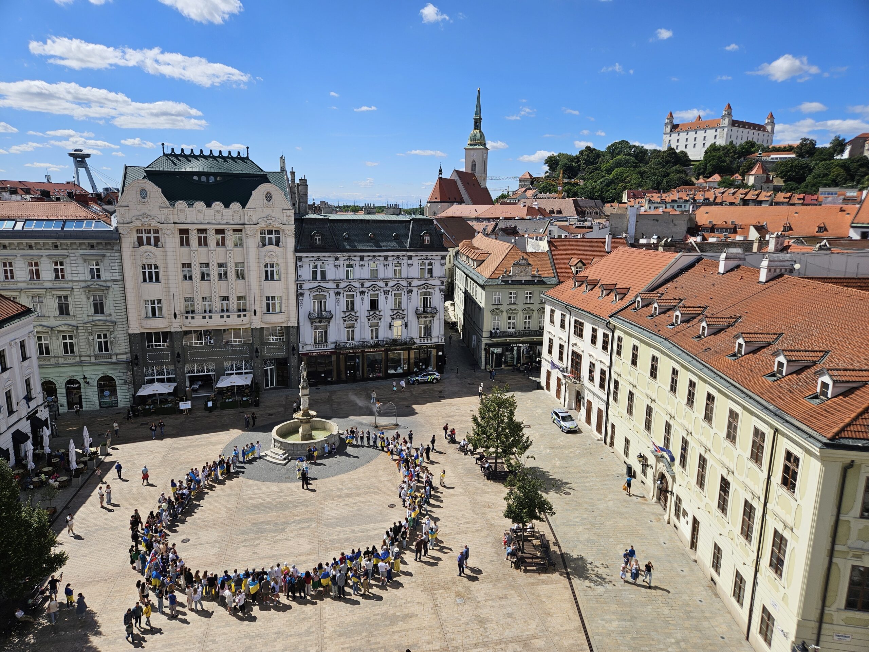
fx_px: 577
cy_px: 326
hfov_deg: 73.9
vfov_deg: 58.9
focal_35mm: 23
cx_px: 434
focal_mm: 5.4
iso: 25
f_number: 1.8
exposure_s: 1/2929
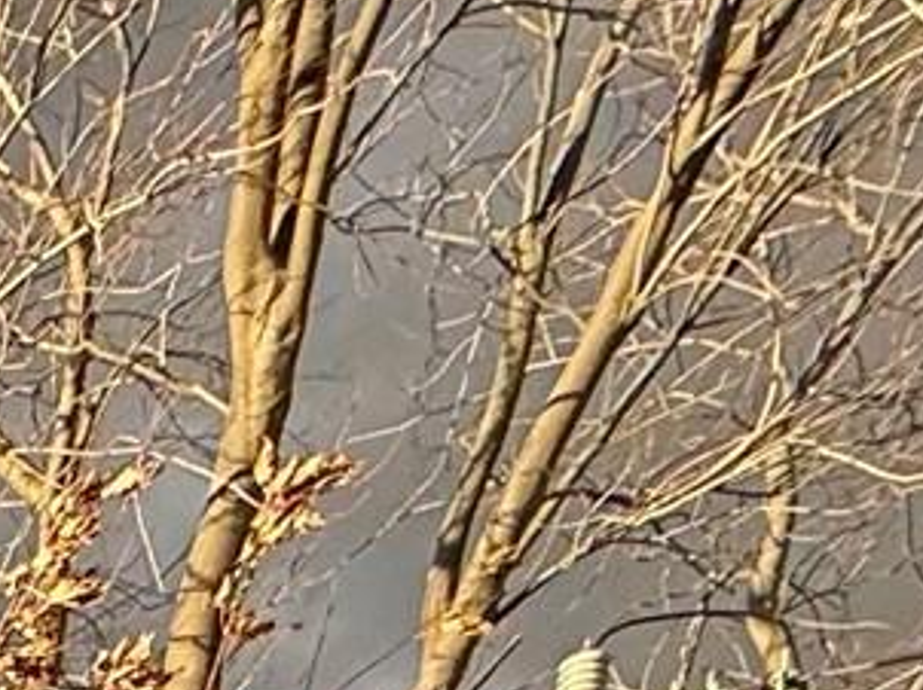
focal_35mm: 95
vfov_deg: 10.0
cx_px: -1605
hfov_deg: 12.6
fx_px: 2531
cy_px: 2247
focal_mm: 2.22
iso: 50
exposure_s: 1/200
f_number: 2.2
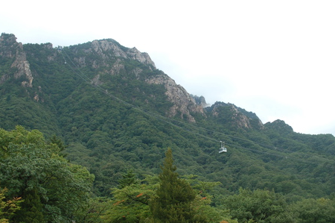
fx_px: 409
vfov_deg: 30.3
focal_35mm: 44
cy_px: 145
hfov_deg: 44.3
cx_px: 202
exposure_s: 1/125
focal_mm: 22
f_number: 5.6
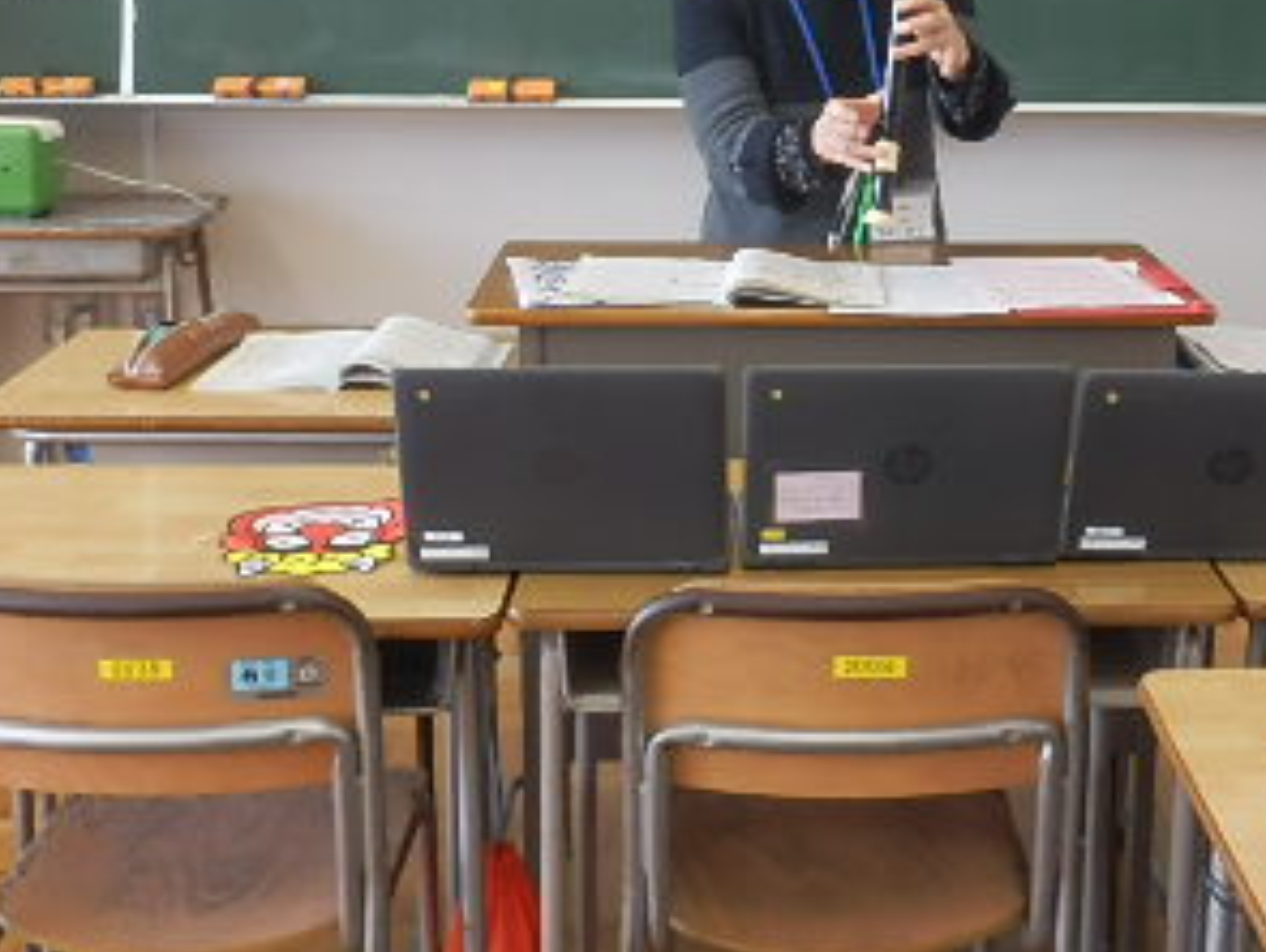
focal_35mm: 52
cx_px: 850
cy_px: 210
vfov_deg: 27.6
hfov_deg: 36.4
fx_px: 1904
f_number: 3
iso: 80
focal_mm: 4.2
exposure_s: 1/50
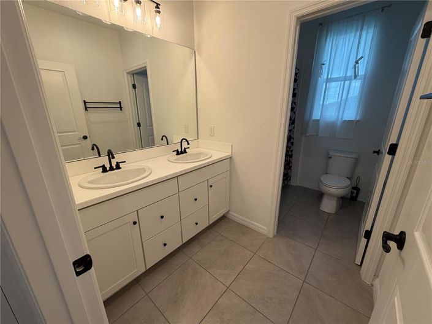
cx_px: 216
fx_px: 175
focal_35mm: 14
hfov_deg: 102.1
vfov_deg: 85.6
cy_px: 162
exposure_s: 1/120
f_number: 2.2
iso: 125
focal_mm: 2.22
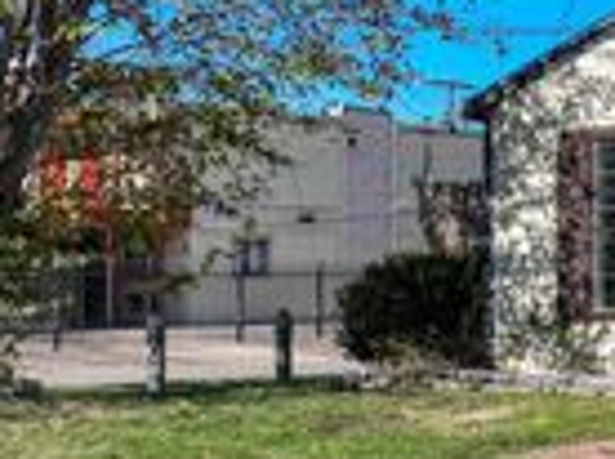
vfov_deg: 16.9
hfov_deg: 21.0
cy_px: 238
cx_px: 744
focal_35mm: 87
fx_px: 1543
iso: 100
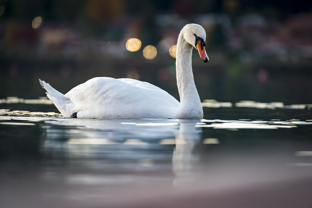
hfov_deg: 5.2
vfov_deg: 3.4
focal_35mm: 400
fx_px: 3466
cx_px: 156
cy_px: 104
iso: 4000
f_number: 5.6
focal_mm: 400
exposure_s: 1/250
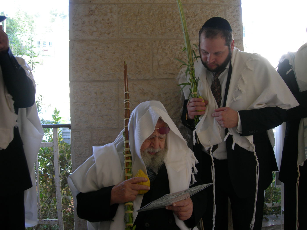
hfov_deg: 49.0
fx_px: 337
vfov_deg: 37.7
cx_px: 154
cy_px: 115
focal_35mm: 38
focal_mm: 7.8
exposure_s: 1/42.5
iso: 50
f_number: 2.8
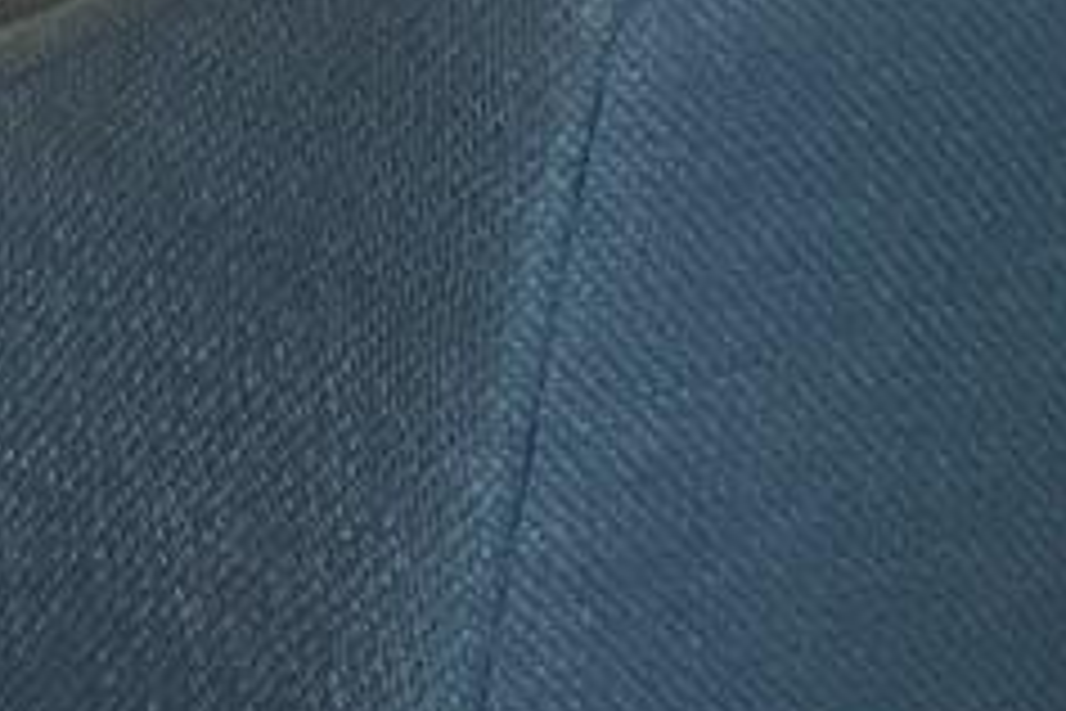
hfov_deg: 9.9
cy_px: -1206
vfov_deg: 6.3
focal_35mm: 204
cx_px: -319
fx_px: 6040
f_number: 2.2
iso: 32
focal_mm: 4.15
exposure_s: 1/120
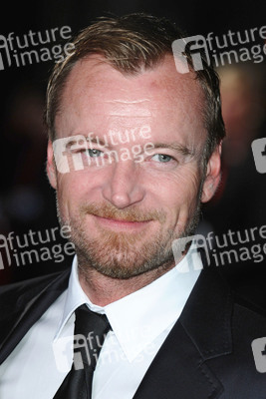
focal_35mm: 202
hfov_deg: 6.8
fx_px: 2242
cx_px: 133
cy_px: 200
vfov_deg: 10.2
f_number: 4.5
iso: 320
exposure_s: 1/200
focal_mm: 135
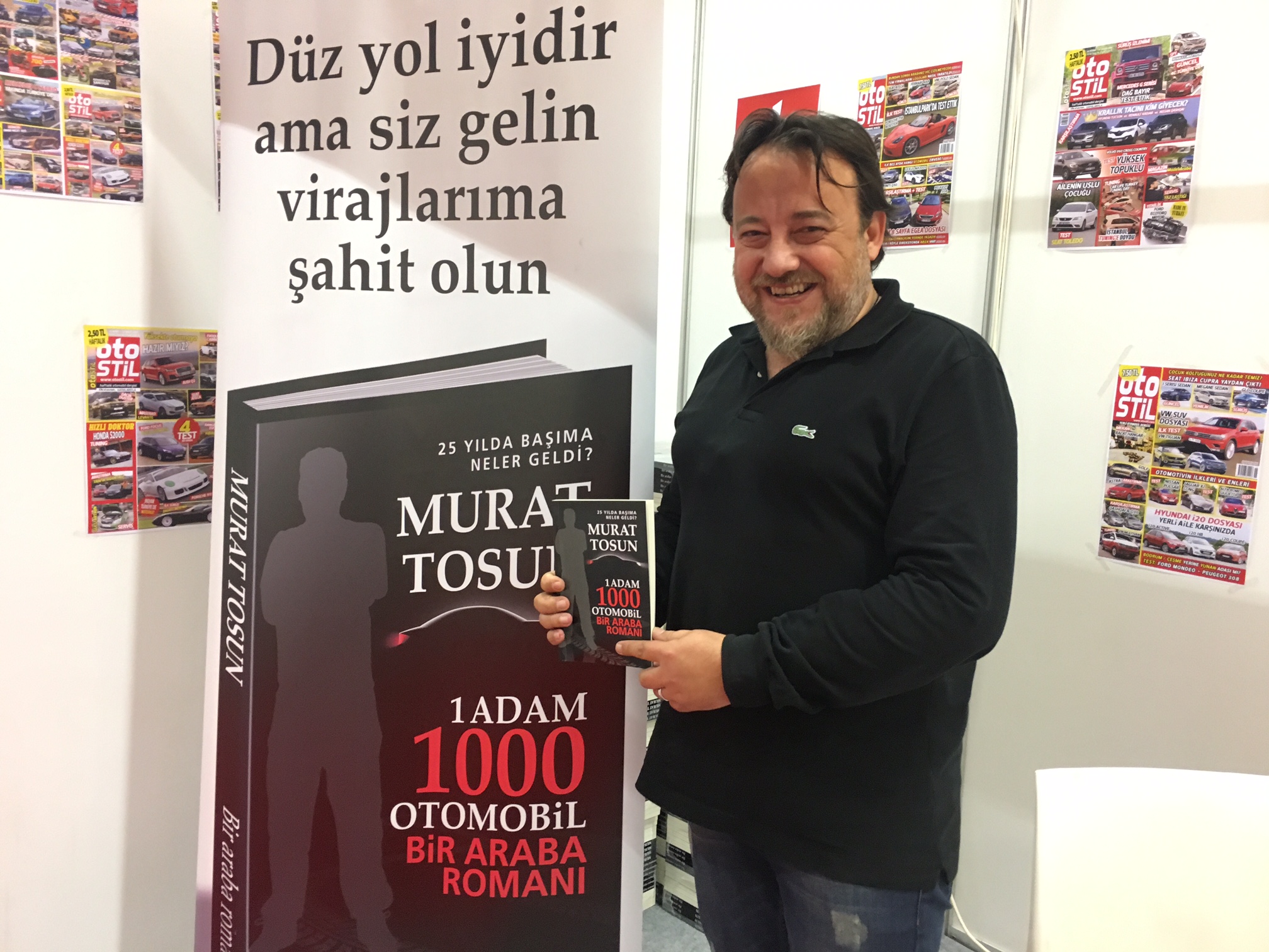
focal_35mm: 29
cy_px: 476
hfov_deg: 61.7
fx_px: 1063
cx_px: 634
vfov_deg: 48.2
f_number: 2.2
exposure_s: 1/33
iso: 200
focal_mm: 4.15
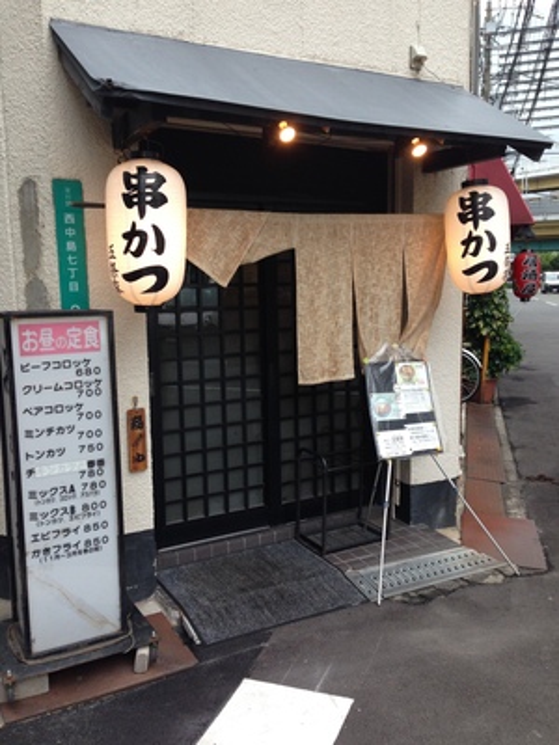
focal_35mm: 33
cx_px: 280
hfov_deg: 42.9
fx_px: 711
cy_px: 372
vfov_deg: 55.4
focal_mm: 4.12
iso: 80
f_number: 2.4
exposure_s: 1/120
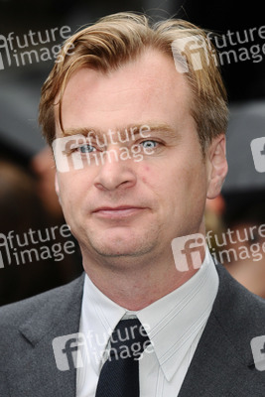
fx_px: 2234
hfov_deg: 6.8
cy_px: 198
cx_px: 132
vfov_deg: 10.2
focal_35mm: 202
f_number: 4
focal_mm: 135
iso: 320
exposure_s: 1/200
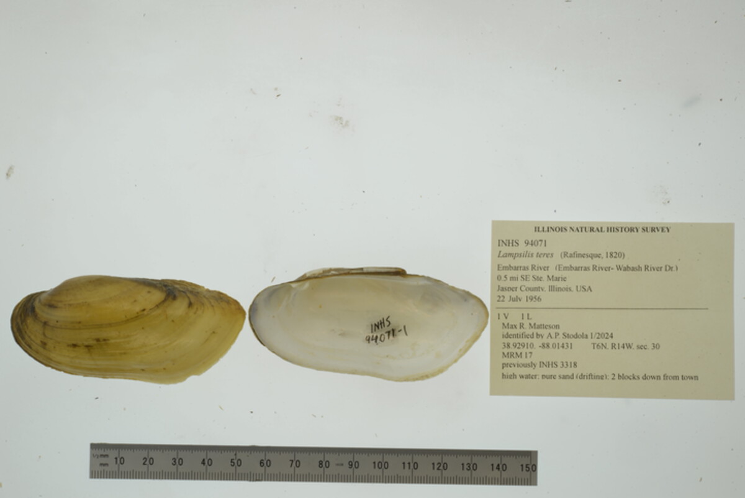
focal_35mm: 60
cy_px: 249
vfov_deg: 22.6
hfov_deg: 33.4
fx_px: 1242
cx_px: 372
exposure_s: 1/13
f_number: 32
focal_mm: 60
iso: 100
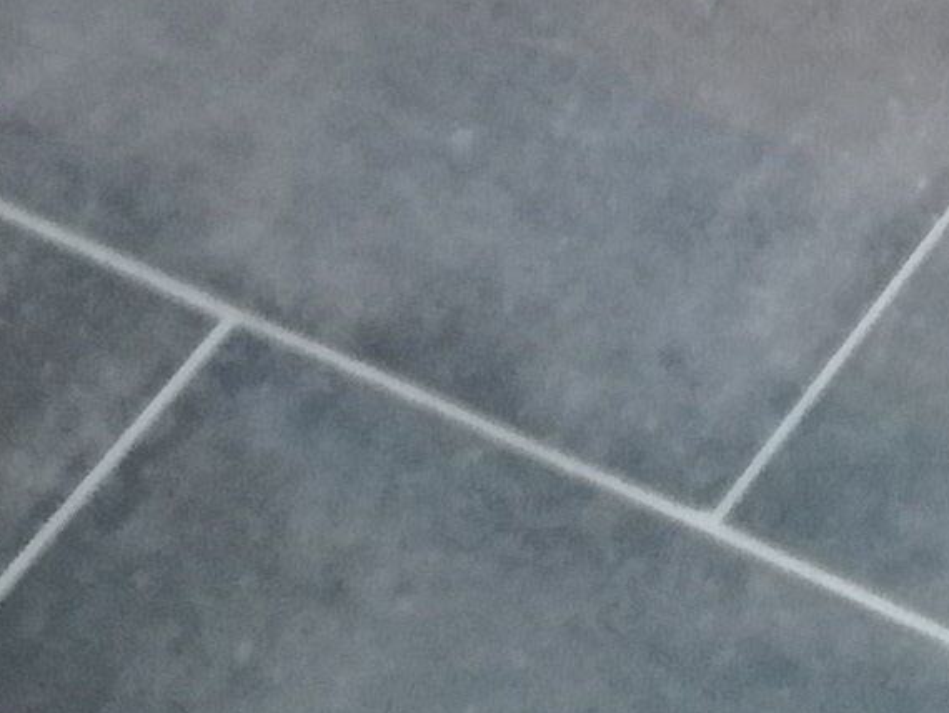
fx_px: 5403
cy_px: -586
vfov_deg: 7.3
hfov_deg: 10.0
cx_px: 841
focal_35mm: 197
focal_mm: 3.79
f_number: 2
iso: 200
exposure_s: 1/33.3
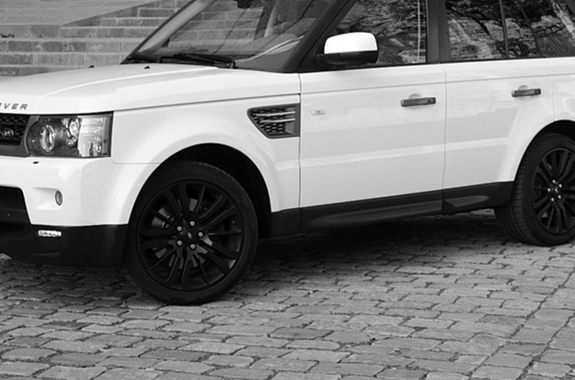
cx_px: 277
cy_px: 67
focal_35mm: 79
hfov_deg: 25.7
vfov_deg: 17.0
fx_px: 1259
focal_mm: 30
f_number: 7.1
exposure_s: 1/200
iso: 200
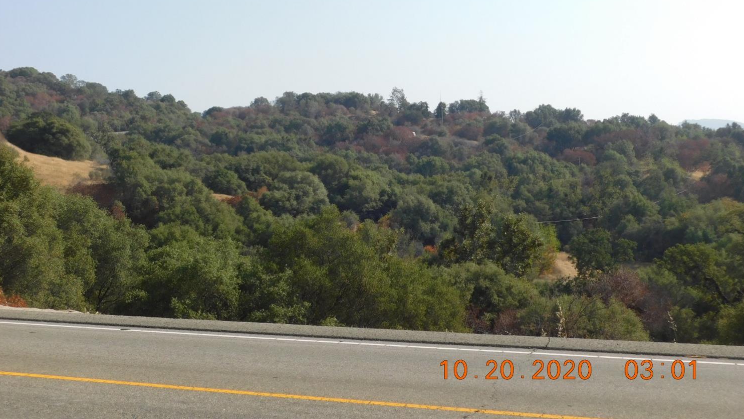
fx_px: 868
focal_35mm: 44
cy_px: 147
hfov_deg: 46.4
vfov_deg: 27.0
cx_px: 372
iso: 125
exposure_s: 1/1250
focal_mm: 7.1
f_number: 3.6
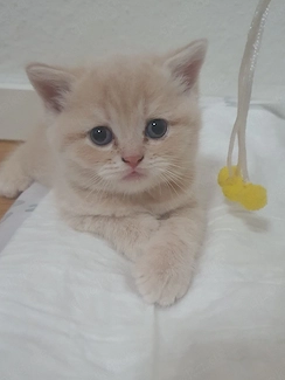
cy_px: 203
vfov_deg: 56.7
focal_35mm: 32
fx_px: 351
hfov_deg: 44.1
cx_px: 128
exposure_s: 1/50
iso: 640
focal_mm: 4.32
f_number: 1.5
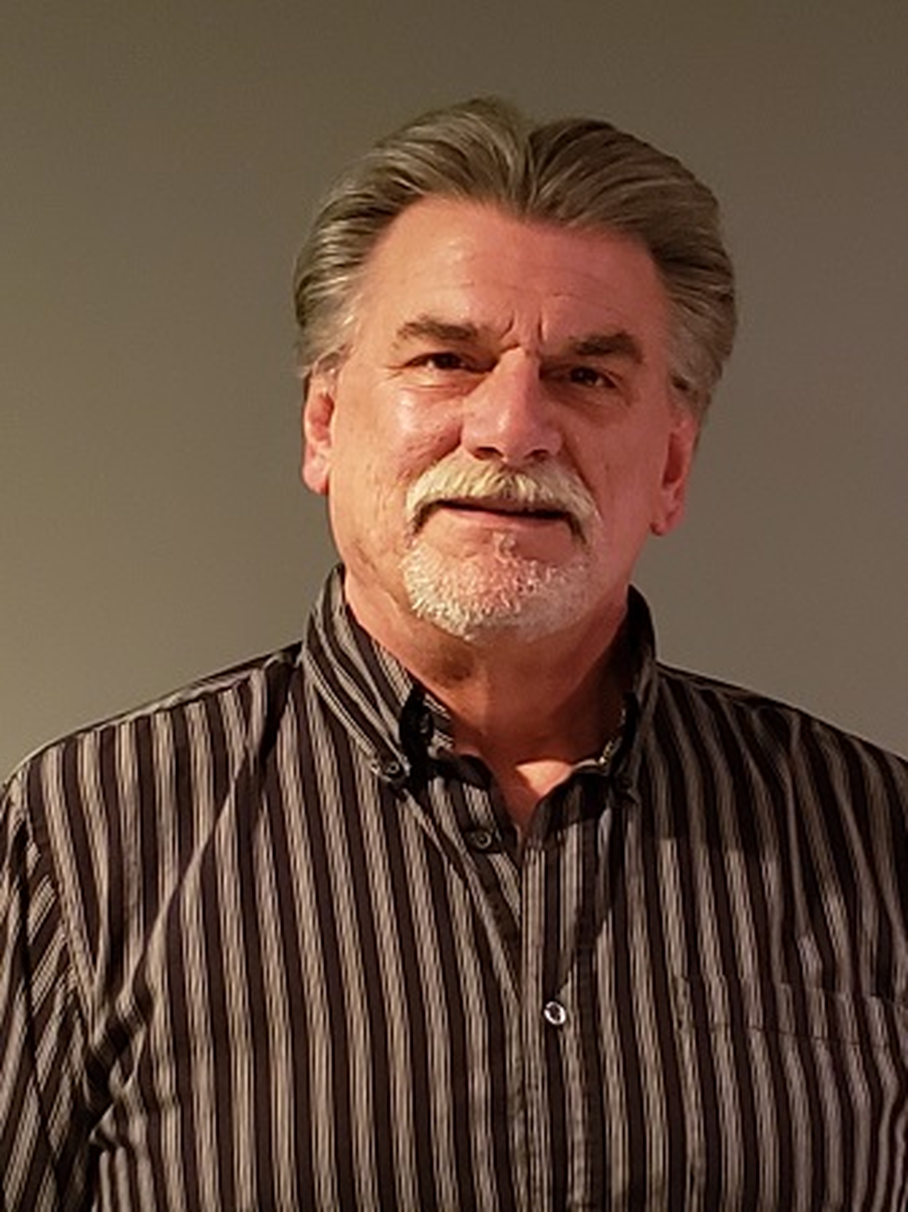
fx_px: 910
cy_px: 606
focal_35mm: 26
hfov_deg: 53.0
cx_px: 454
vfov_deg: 67.3
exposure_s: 1/24
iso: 250
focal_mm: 4.3
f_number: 1.5
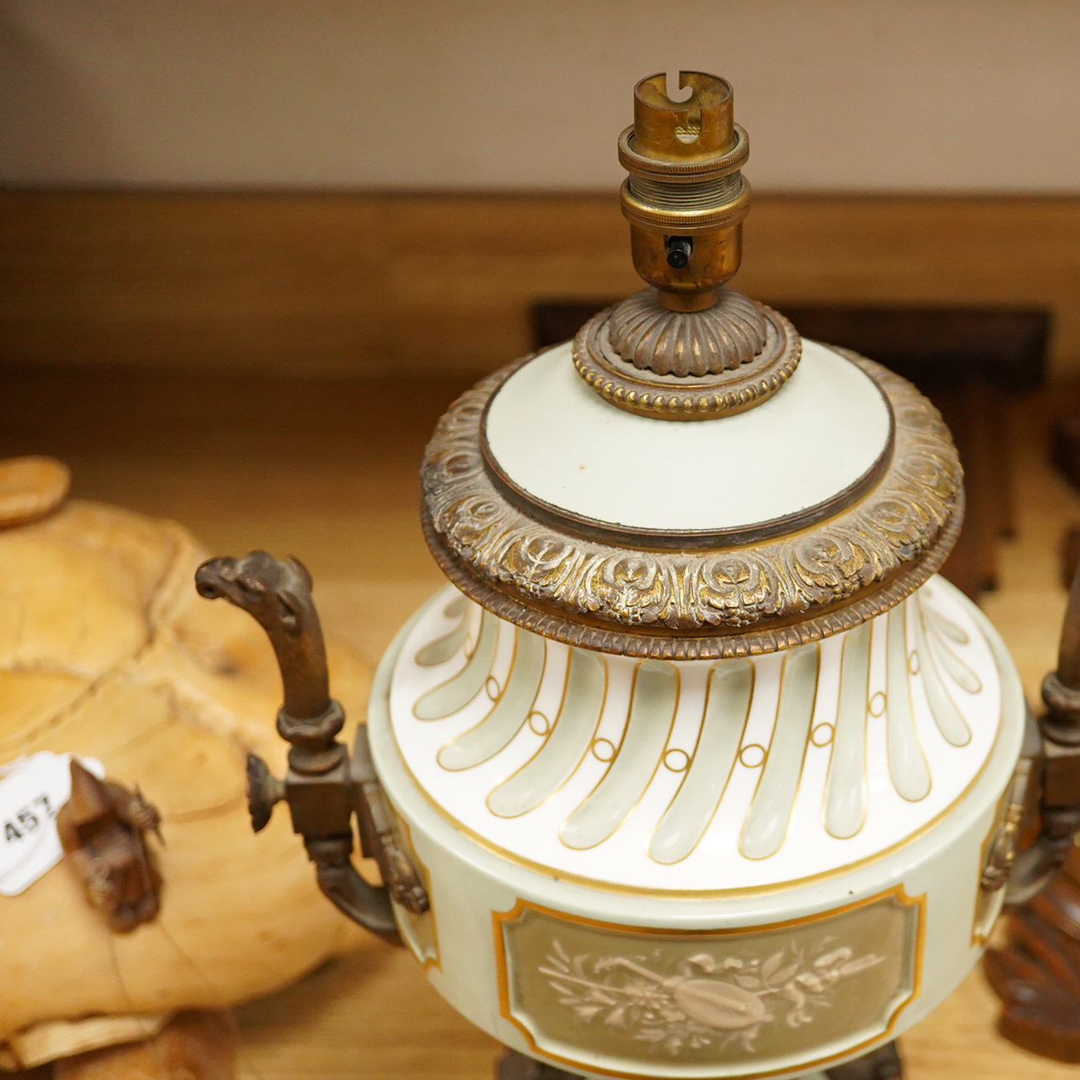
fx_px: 2047
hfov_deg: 29.3
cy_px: 543
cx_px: 740
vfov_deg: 29.6
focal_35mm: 58
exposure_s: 1/320
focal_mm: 30
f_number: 3.5
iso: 2500
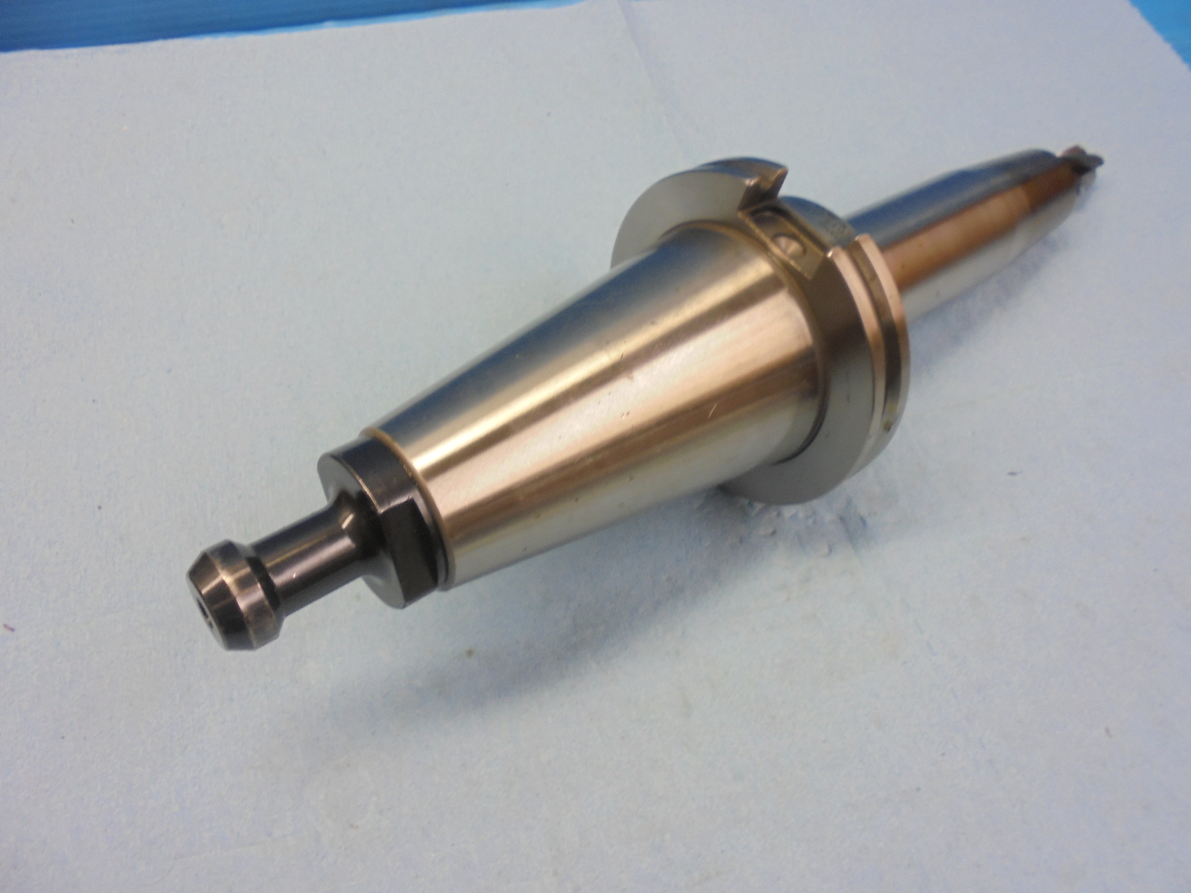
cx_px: 596
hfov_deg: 67.3
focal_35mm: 26
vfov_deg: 53.1
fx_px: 895
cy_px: 446
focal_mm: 4.6
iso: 160
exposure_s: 1/30
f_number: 3.5
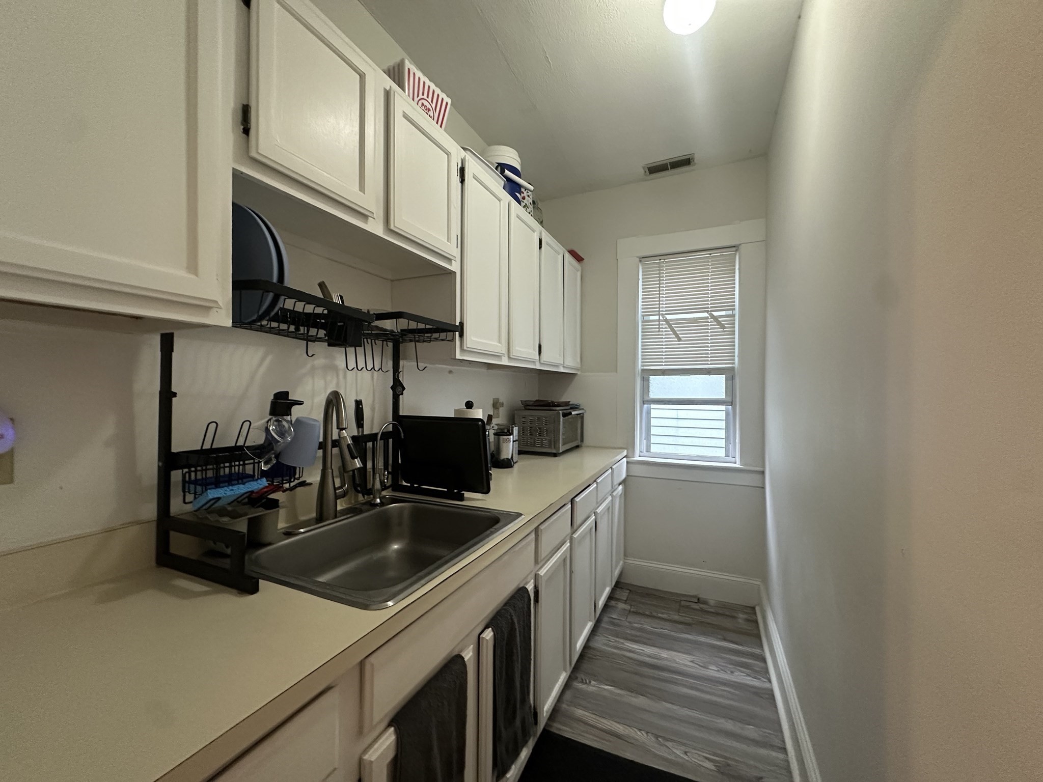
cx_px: 522
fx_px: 422
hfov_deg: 102.1
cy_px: 391
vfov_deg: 85.7
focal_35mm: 14
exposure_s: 1/60
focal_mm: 2.22
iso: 500
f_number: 2.2
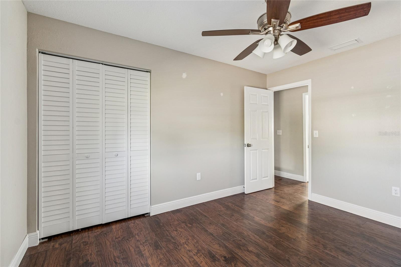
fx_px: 167
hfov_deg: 100.4
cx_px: 200
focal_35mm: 15
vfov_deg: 77.3
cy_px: 134
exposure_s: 1/40
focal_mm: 10
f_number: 7.1
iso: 640
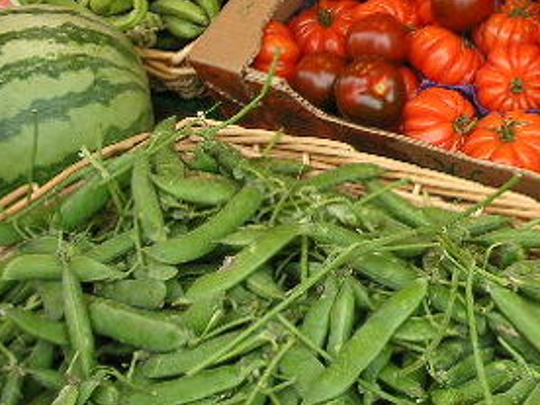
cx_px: 581
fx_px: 1357
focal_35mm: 87
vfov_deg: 16.8
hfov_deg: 21.4
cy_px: 60
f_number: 2.8
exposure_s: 1/180
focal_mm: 6.1
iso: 50
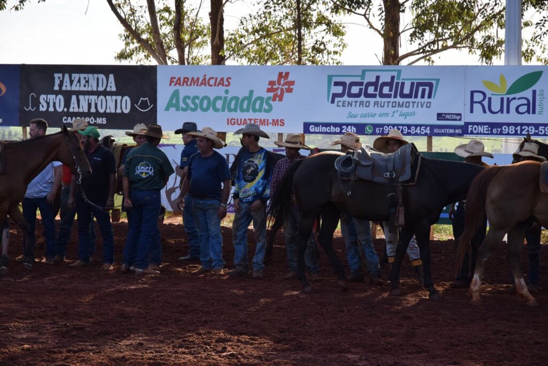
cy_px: 183
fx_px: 1599
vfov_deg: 13.1
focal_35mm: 105
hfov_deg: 19.4
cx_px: 274
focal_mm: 70
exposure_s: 1/800
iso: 400
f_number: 7.1
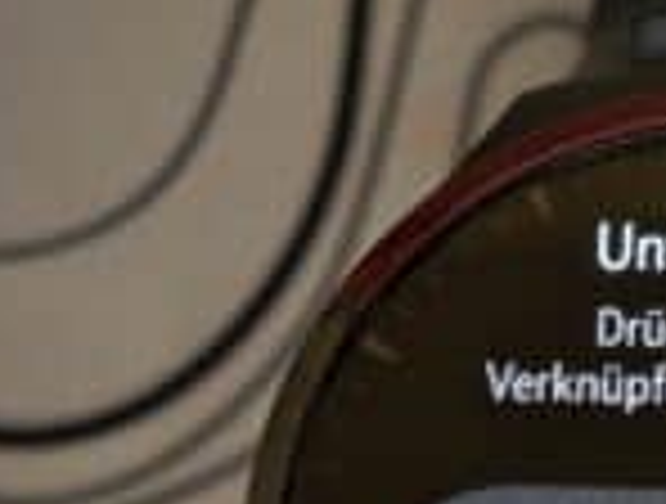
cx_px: 752
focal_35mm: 197
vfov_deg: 7.5
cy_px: 574
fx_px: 3803
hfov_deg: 9.9
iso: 125
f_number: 1.8
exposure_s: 1/100
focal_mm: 12.28
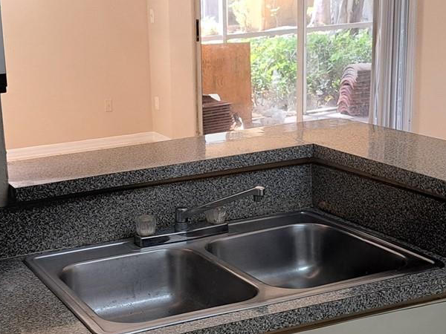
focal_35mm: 64
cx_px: 134
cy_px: 183
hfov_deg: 30.0
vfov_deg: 22.9
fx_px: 825
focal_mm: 5.23
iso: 125
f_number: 1.8
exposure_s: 1/60
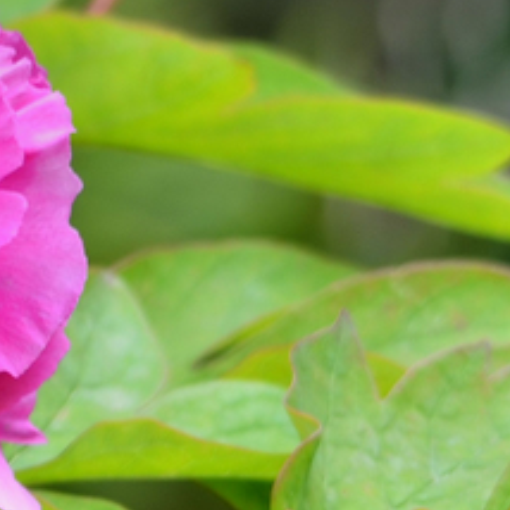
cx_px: -86
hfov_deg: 0.8
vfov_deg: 0.8
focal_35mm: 2083
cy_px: 93
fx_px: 34721
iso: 100
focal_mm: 350
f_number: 8
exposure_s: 1/80
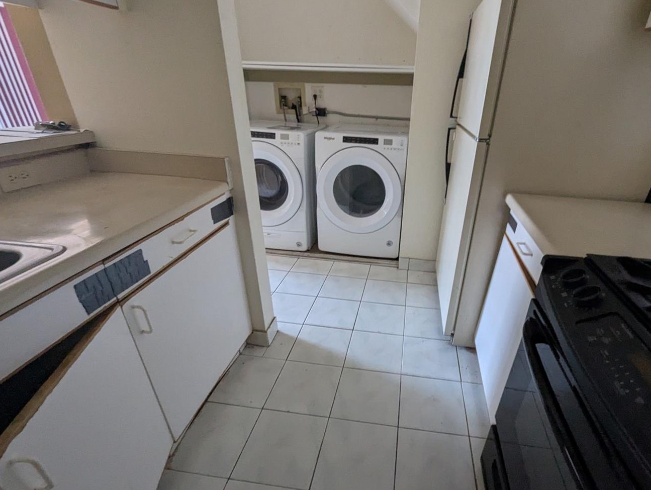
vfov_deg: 78.1
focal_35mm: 16
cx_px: 374
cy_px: 262
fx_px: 301
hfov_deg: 93.7
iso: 352
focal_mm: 1.95
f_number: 2.2
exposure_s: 1/23.8
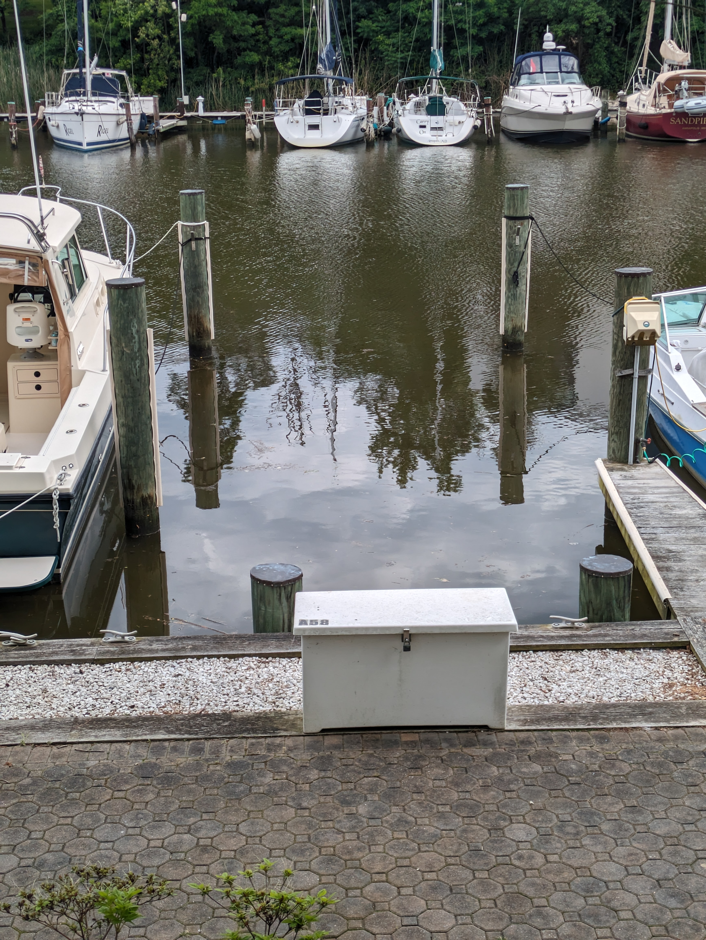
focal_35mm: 51
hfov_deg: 28.6
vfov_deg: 37.5
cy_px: 470
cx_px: 353
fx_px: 1386
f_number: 1.89
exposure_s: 1/1205
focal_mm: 5.43
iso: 48
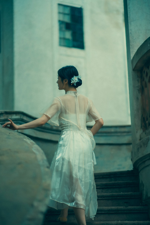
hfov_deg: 16.1
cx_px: 75
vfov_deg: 23.9
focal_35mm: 85
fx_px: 531
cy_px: 112
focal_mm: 85
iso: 80
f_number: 1.8
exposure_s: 1/1250
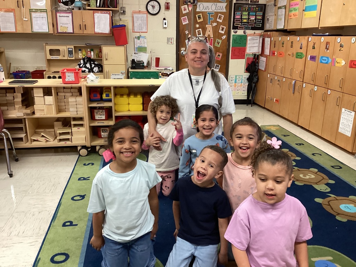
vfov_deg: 45.4
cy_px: 134
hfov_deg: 58.4
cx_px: 178
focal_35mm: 31
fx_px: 319
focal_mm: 3.3
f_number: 2.4
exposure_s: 1/60
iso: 200
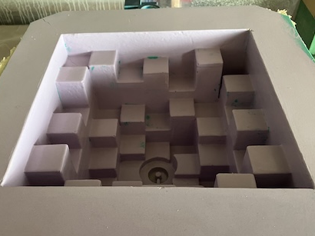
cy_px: 139
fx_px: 318
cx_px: 152
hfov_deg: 52.6
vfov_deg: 40.5
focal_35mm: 35
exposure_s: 1/44
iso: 320
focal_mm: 3.99
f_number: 1.8
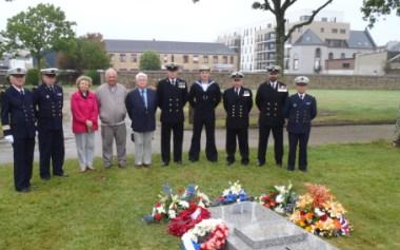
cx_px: 185
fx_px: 381
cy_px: 160
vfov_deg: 36.0
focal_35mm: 35
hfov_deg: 55.3
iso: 80
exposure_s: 1/50
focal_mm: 5
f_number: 3.9
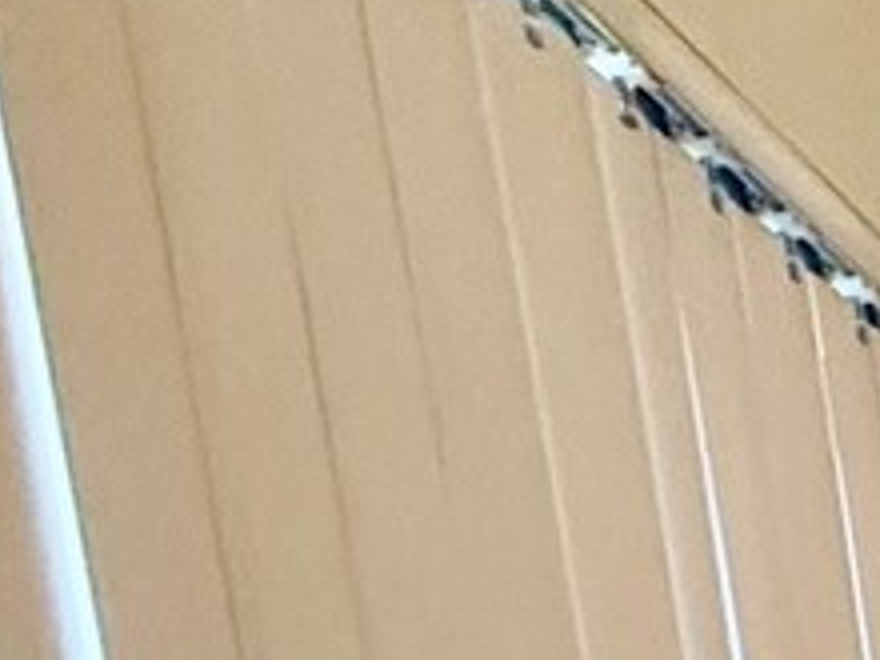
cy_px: 1956
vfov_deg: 10.5
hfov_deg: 10.2
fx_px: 2593
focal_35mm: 102
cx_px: 2920
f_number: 2.2
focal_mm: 2.22
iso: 200
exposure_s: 1/120
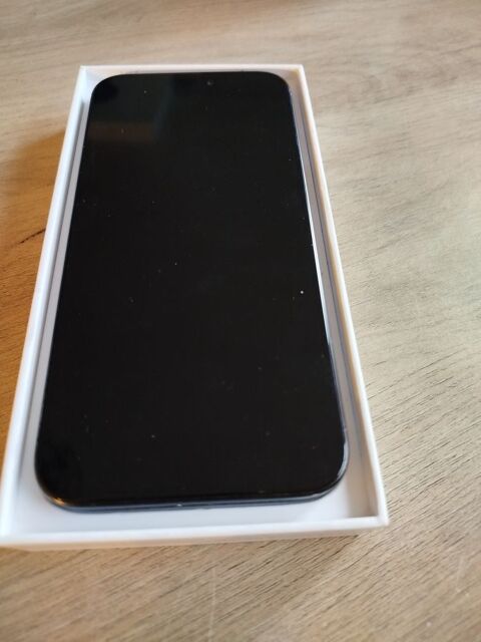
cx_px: 240
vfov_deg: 71.6
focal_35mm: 24
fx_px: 445
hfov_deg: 56.8
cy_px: 321
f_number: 1.7
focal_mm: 5.31
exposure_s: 1/17
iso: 800
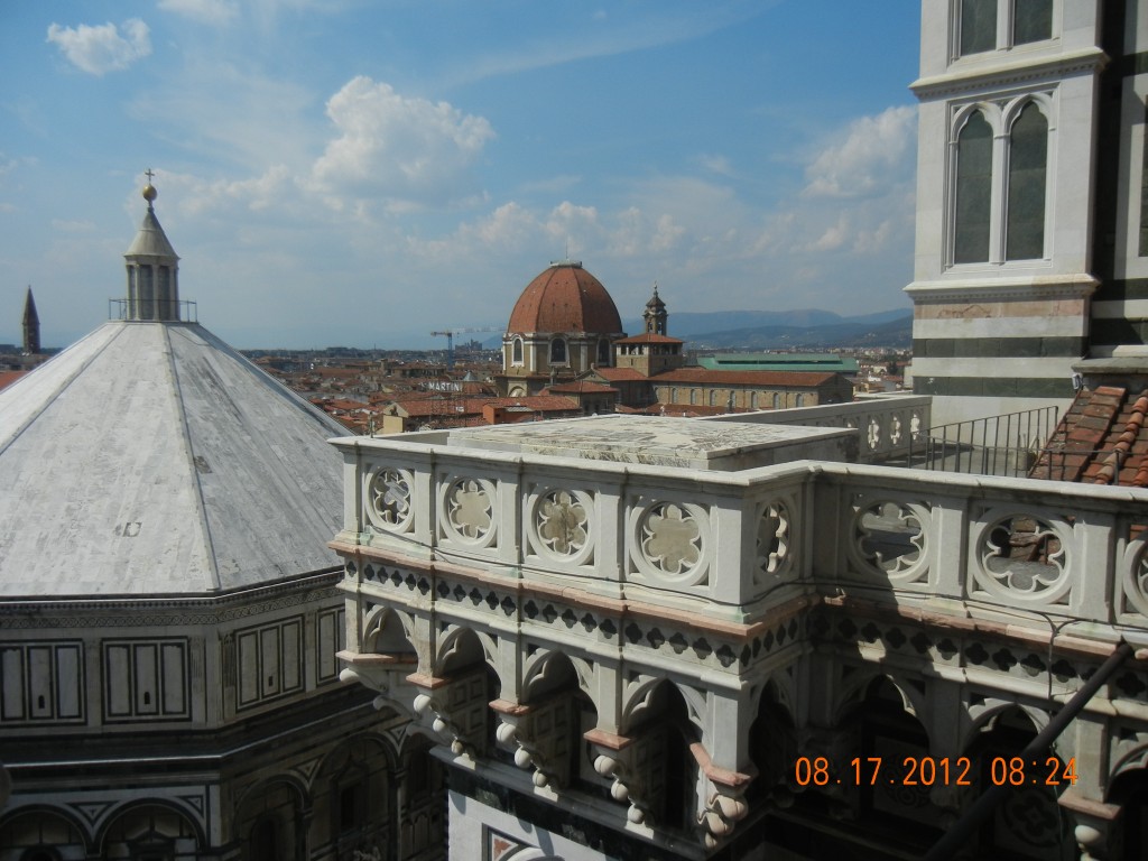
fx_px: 995
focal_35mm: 30
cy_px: 430
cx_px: 574
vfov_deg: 46.8
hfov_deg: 60.0
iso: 160
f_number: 7
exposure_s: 1/858
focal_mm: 5.4
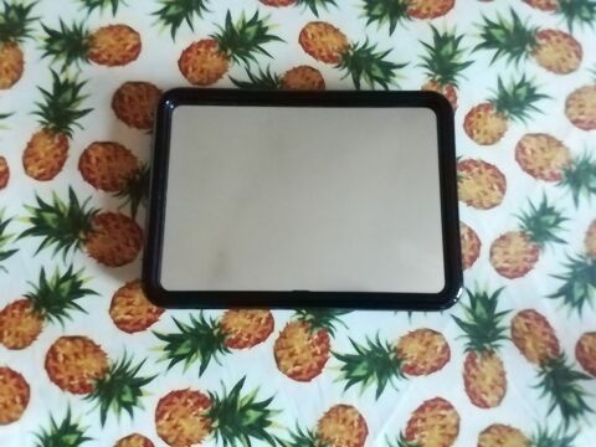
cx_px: 298
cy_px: 224
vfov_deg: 51.4
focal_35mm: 27
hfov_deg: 65.3
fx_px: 465
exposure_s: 1/12.5
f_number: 2.4
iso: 2000
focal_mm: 2.25
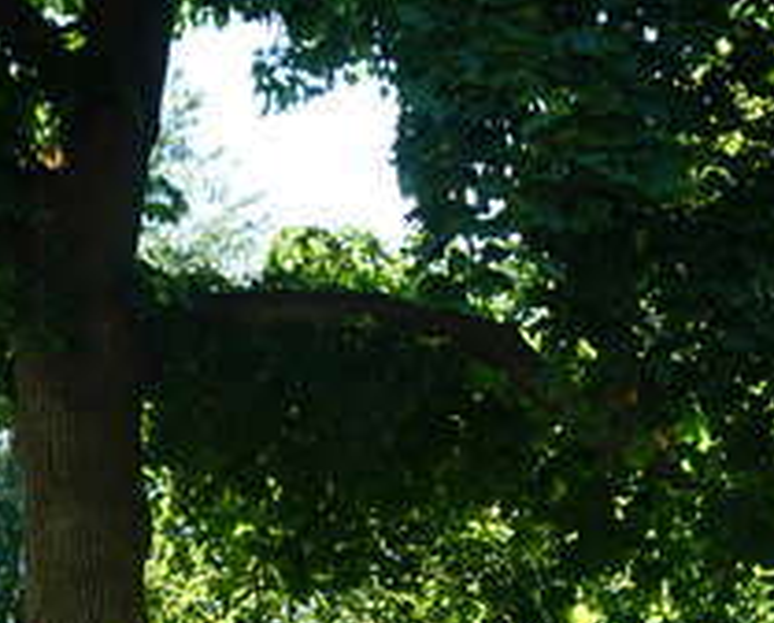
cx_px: 696
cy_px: 955
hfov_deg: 21.7
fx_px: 1974
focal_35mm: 86
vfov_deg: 16.3
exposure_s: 1/80
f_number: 6.3
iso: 100
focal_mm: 16
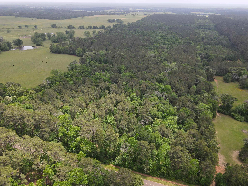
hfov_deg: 69.4
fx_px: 179
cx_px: 124
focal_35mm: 25
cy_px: 94
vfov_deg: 54.9
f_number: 2.8
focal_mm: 4.5
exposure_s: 1/240
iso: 100
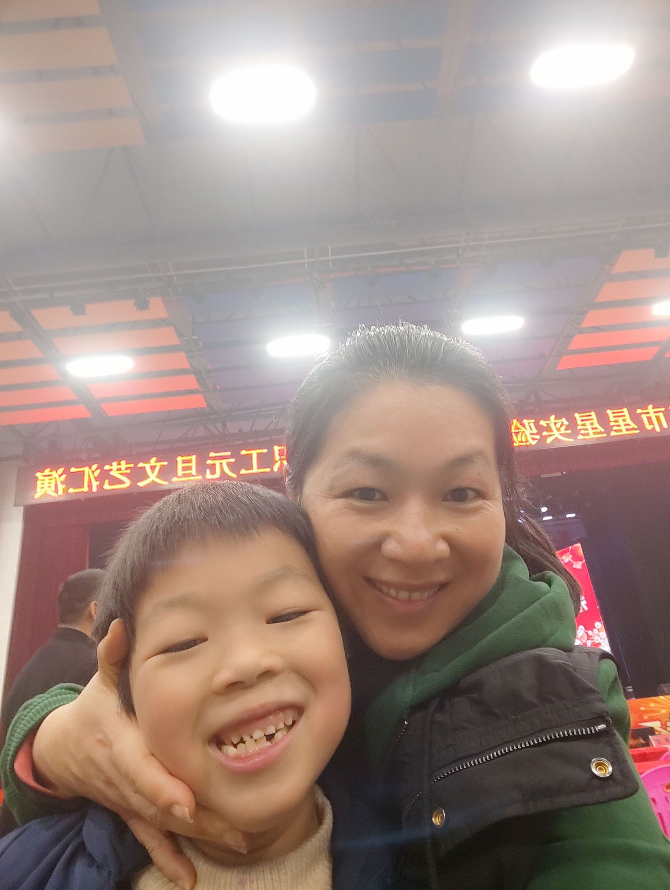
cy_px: 445
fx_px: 618
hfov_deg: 56.9
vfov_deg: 71.5
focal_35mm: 24
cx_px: 335
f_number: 2.45
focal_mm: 2.84
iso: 204
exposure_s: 1/33
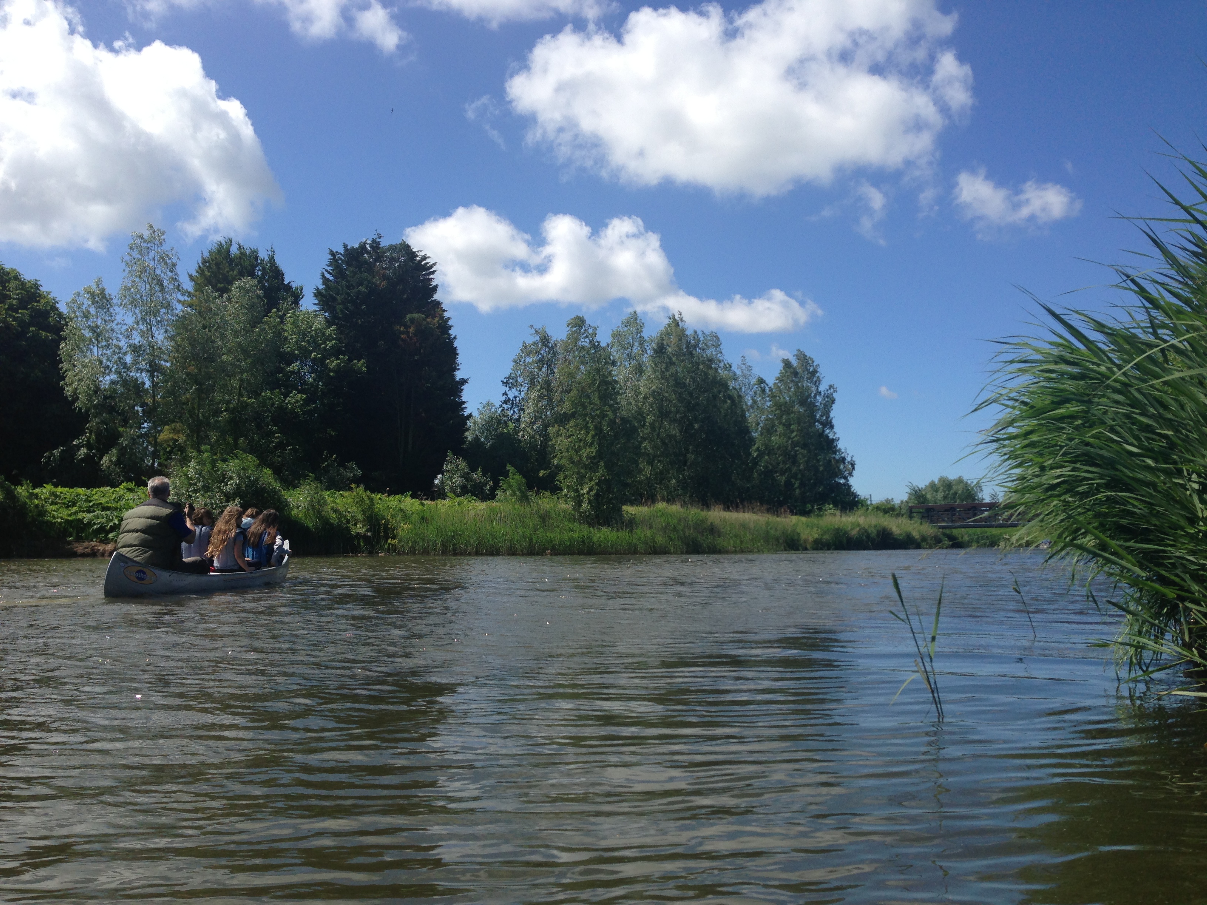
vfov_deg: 42.9
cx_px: 604
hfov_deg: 55.4
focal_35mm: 33
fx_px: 1151
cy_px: 452
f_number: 2.4
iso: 50
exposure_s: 1/1550
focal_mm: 4.13
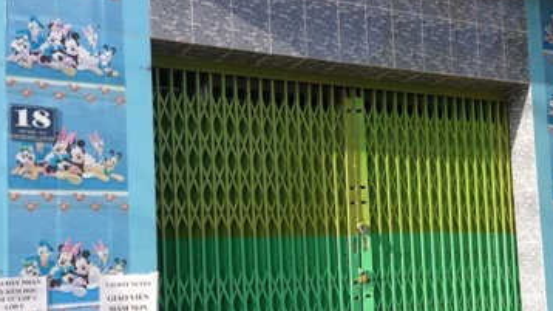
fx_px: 660
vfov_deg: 26.2
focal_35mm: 45
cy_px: 229
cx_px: 275
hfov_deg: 45.5
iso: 50
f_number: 2.4
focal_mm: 4.12
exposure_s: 1/653
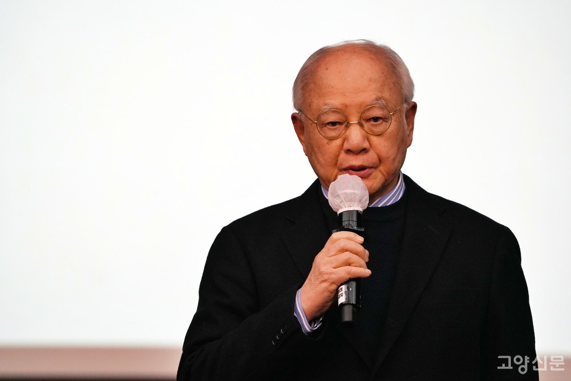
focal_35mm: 368
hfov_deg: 5.6
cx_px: 286
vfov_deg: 3.7
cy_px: 190
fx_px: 5836
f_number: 6.3
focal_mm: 368
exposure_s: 1/200
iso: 4000
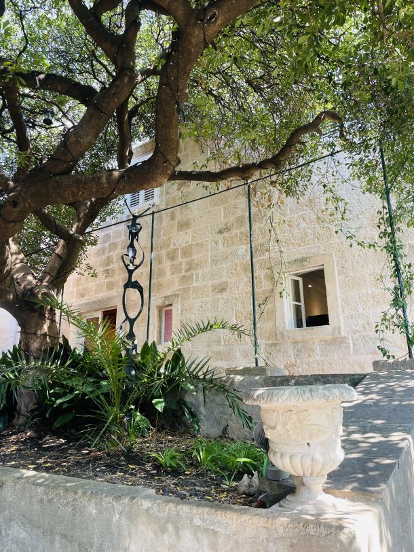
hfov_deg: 53.1
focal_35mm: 26
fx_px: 414
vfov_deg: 67.3
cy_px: 276
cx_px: 207
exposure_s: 1/121
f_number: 1.6
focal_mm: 4.2
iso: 64
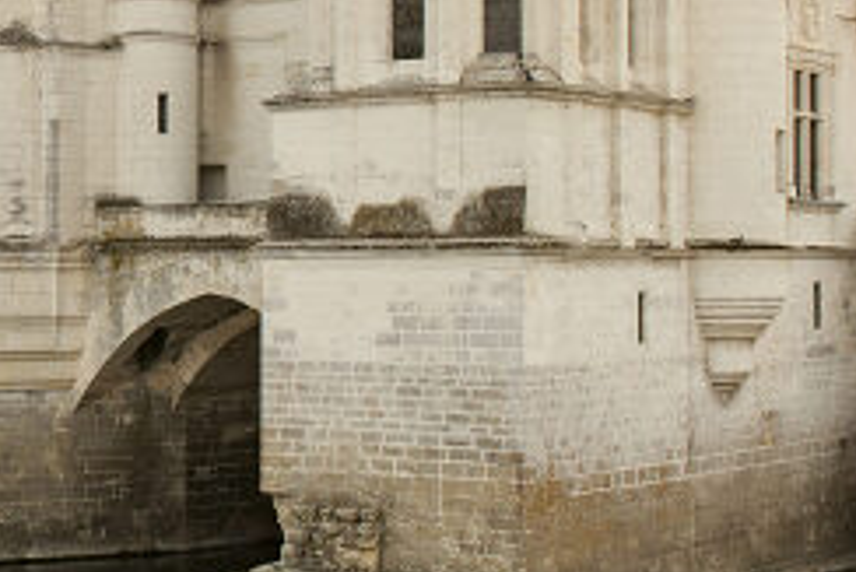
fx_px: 2094
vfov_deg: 15.3
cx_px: -91
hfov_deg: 21.8
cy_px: -5
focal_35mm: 88
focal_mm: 28
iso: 400
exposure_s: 1/160
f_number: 8
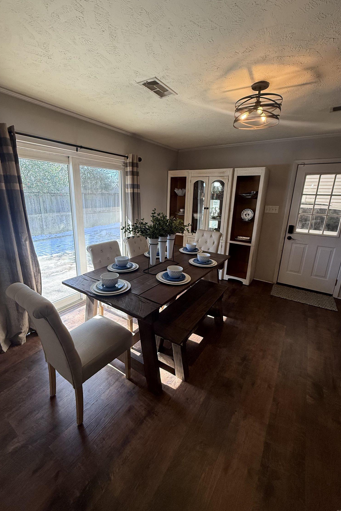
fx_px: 213
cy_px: 251
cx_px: 162
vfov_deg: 100.4
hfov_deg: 77.3
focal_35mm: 15
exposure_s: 1/120
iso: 200
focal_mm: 2.22
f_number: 2.2
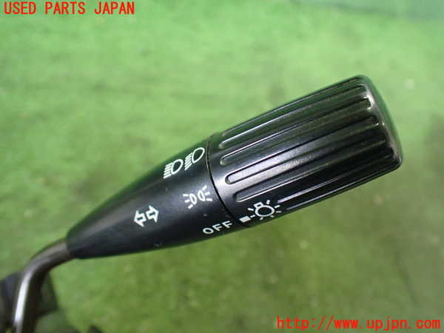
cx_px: 222
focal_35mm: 30
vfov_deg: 46.8
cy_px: 166
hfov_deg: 60.0
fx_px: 385
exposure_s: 1/30
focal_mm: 5.4
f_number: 2.3
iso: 1000
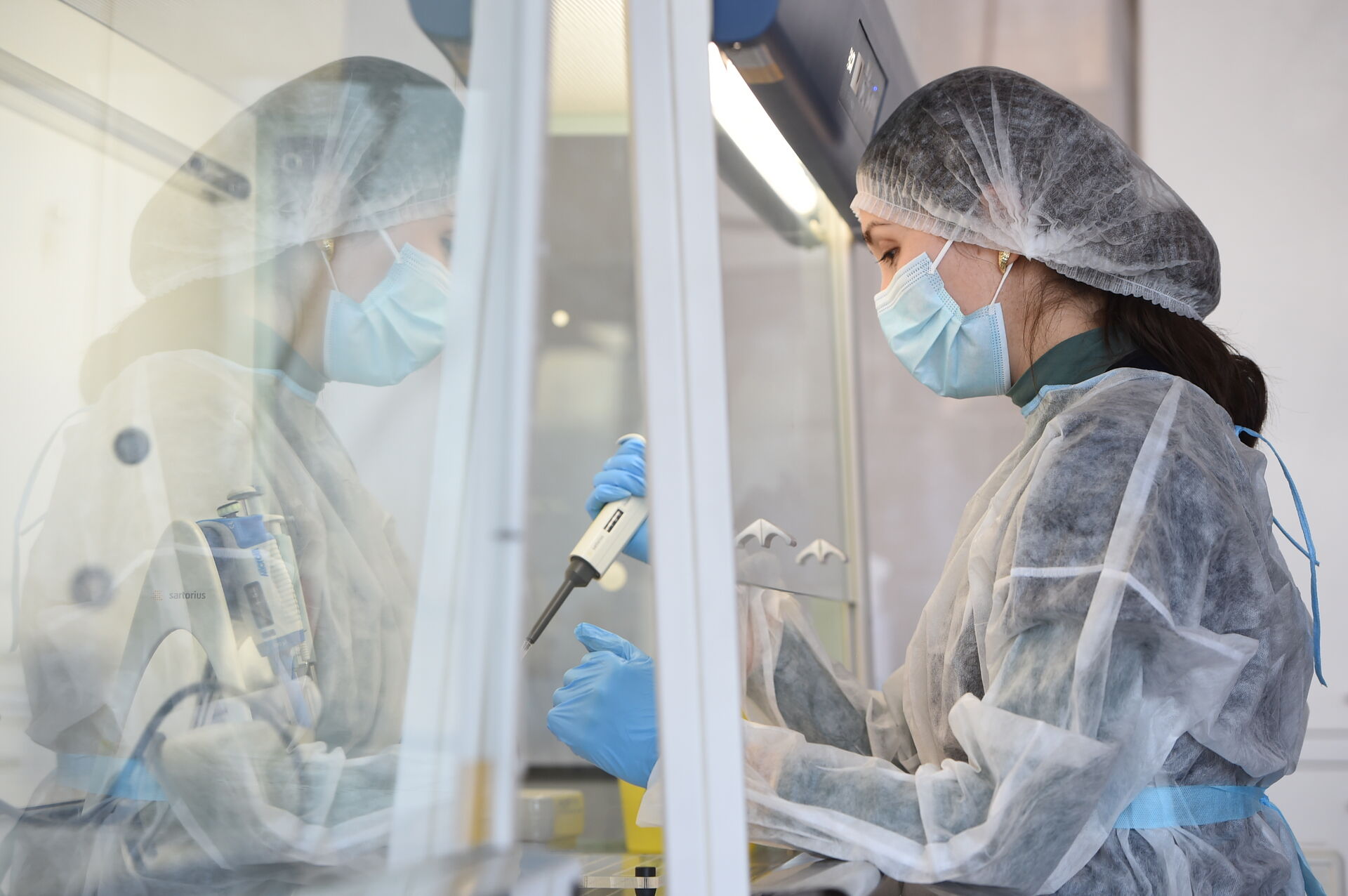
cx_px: 674
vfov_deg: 11.4
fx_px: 4489
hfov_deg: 17.1
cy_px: 448
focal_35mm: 120
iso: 1000
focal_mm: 120
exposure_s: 1/320
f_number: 4
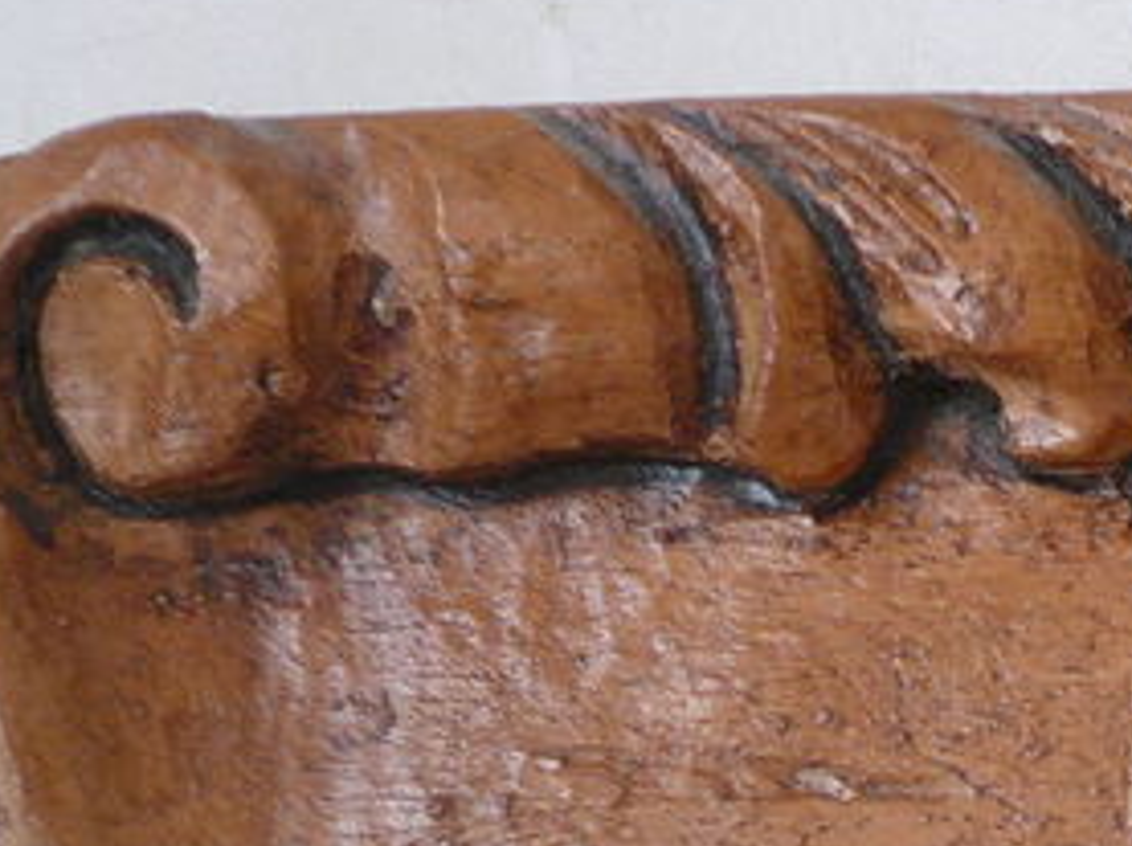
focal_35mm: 141
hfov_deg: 13.2
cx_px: 1733
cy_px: 1275
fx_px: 4605
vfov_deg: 10.2
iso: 100
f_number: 3.2
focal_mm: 6.4
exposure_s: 1/60
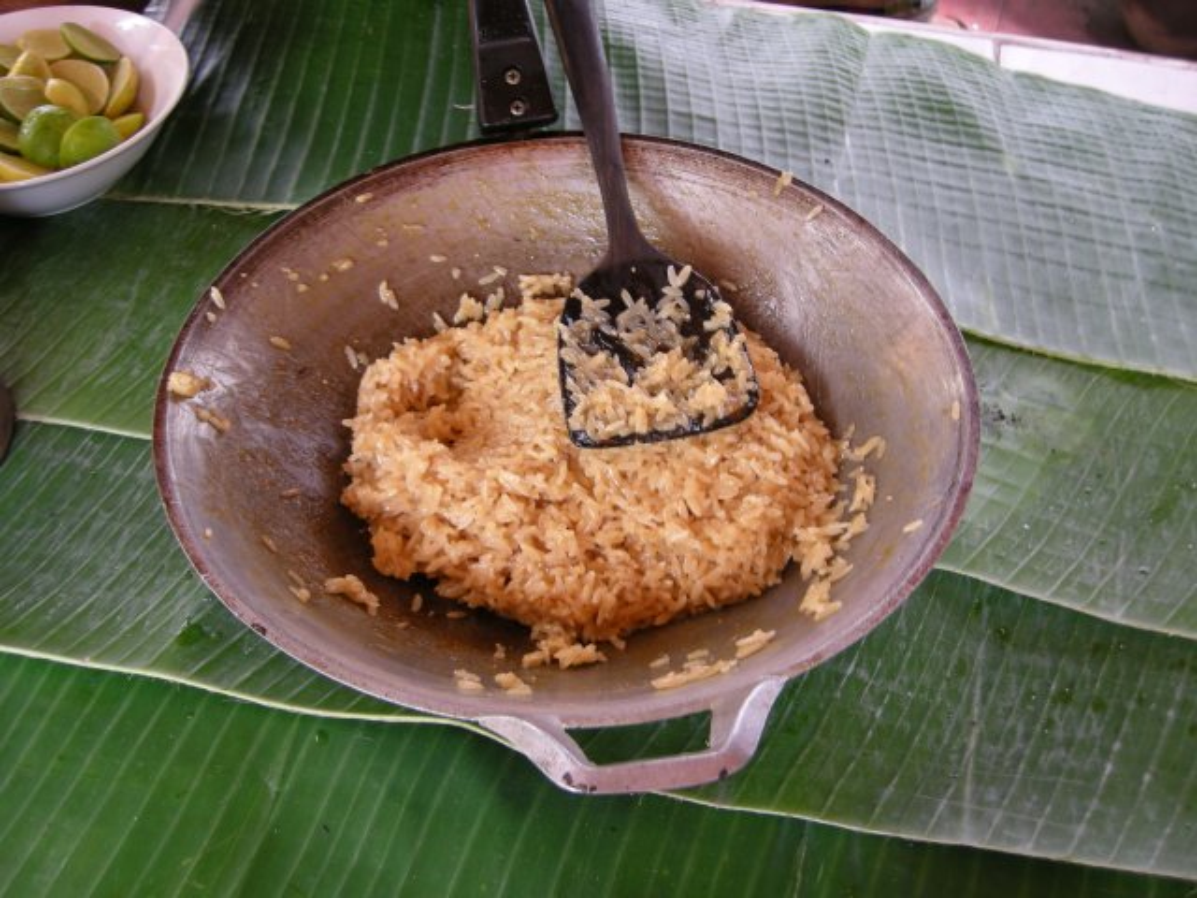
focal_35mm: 41
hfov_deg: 45.8
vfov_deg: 35.1
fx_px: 1418
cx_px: 598
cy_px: 449
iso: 64
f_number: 2.9
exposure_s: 1/12
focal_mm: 8.5
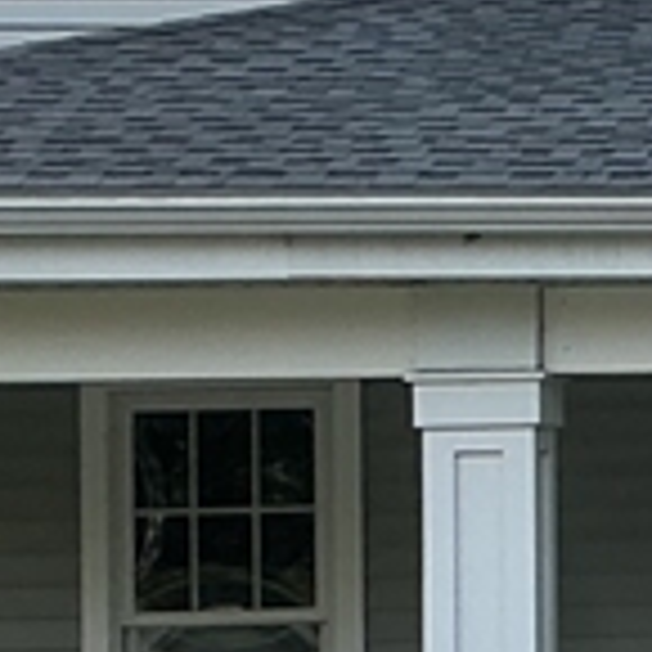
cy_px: 364
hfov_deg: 8.3
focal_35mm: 175
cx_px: 2023
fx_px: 3729
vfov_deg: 10.0
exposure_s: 1/593
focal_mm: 3
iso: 25
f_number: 1.8
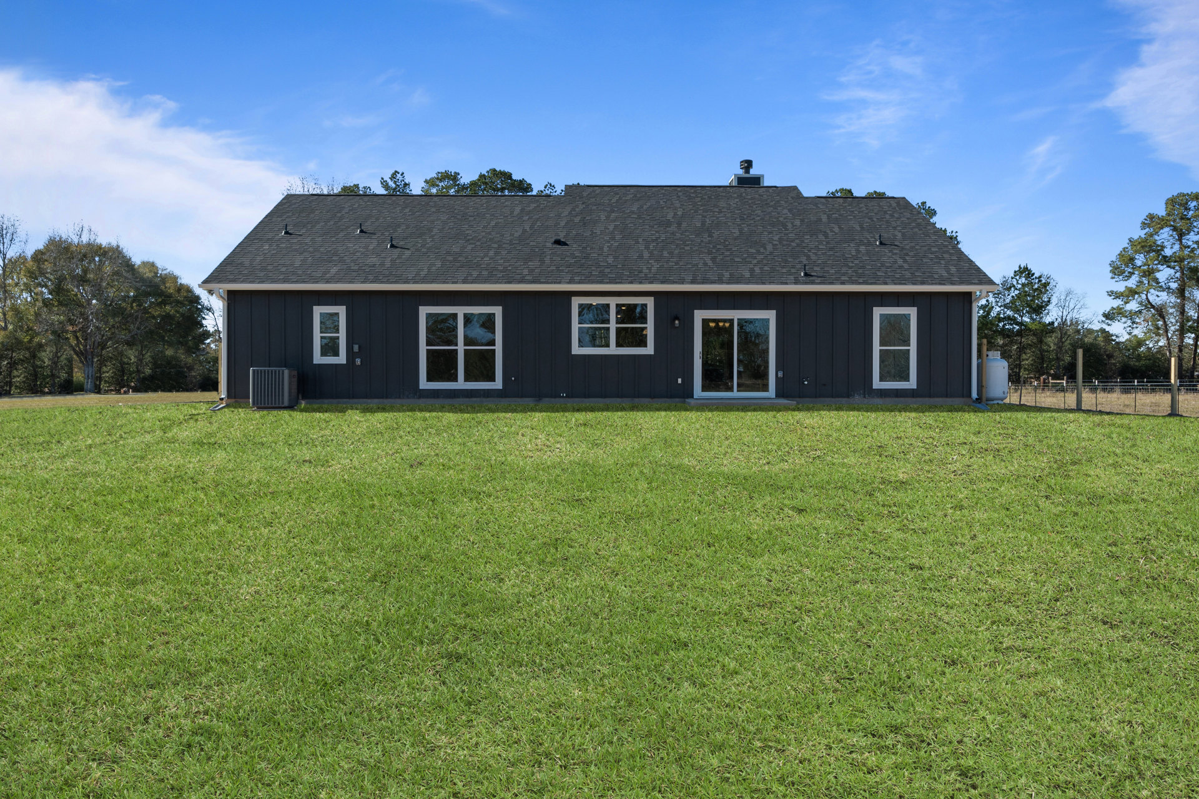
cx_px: 600
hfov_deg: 73.7
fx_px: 799
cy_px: 400
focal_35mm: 24
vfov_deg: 53.1
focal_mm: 16
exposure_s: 1/320
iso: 100
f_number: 8
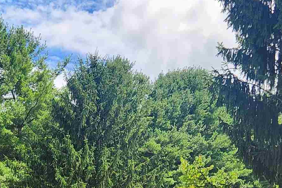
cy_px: 251
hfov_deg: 24.5
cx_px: 67
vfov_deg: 15.7
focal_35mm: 82
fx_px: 642
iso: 20
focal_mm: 5.4
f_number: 1.8
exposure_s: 1/1081
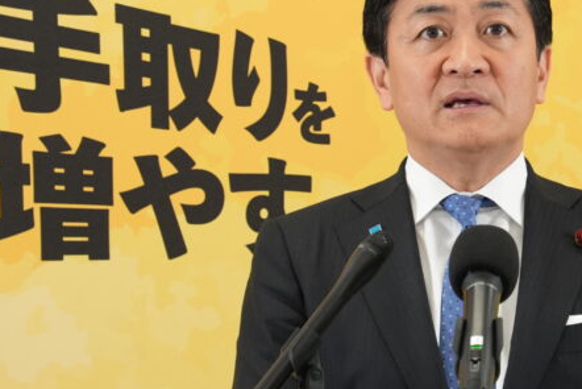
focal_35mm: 521
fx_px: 8425
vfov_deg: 2.6
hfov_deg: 4.0
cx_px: 457
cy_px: 160
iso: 1600
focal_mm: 200
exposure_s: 1/125
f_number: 5.6
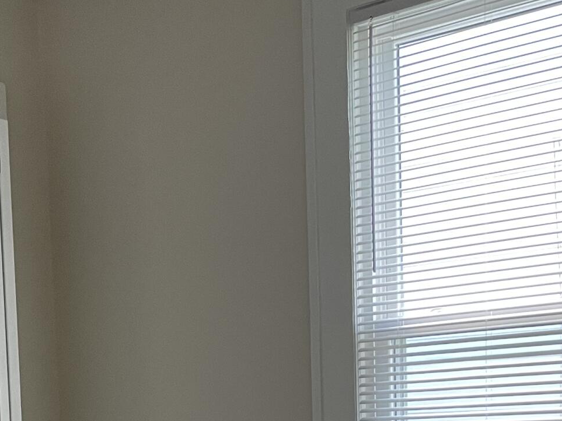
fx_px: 1315
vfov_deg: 17.1
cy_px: 544
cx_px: 216
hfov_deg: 24.1
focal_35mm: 81
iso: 100
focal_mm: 4.2
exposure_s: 1/60
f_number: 1.6
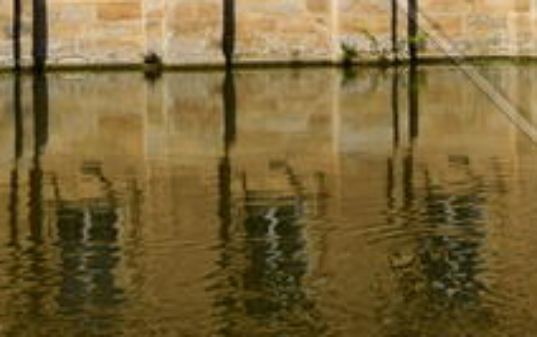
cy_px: -347
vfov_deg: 12.3
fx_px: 1378
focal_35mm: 94
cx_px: 51
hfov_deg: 21.5
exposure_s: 1/200
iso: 100
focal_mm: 15
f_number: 10
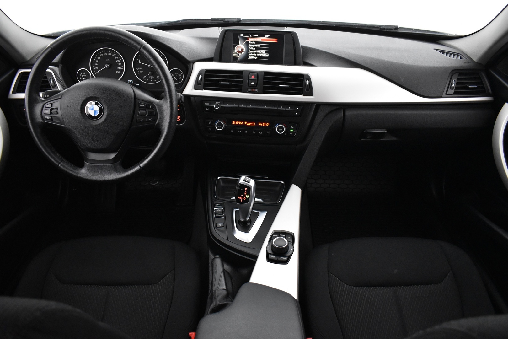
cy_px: 170
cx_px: 254
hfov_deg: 67.4
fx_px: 381
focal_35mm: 27
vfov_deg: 47.9
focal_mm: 18
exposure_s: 1/40
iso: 3200
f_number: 3.5
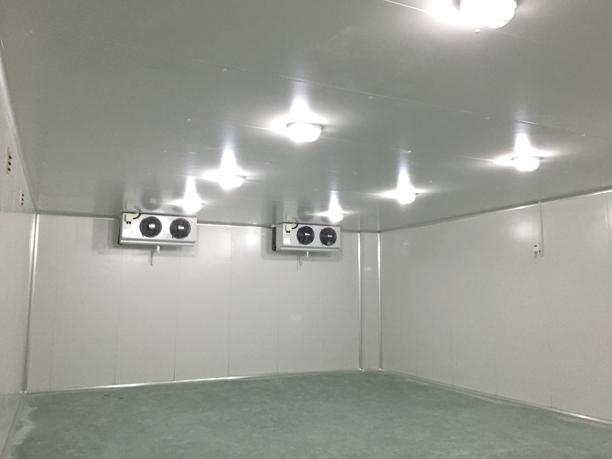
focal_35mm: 29
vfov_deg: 48.2
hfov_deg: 61.7
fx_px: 513
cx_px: 306
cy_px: 230
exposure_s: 1/33
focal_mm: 4.15
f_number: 2.2
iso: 250
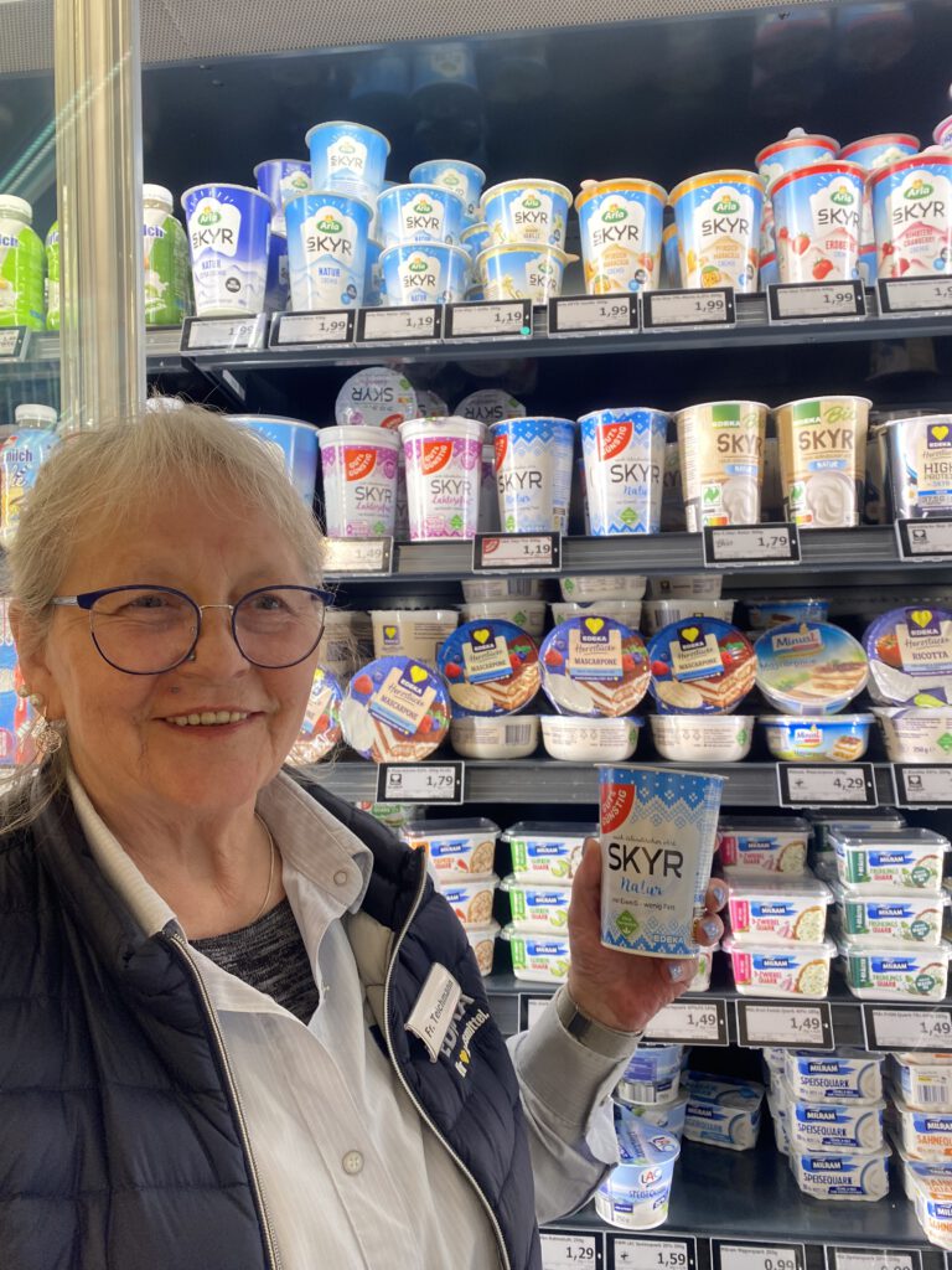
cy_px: 635
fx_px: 953
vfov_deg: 67.3
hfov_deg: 53.1
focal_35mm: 26
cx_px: 476
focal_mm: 4.25
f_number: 1.8
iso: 125
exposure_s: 1/105
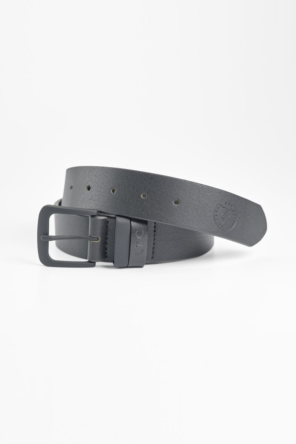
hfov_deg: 27.0
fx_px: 617
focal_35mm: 50
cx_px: 148
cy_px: 222
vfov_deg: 39.6
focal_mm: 50
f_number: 7.1
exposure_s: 1/160
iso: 100
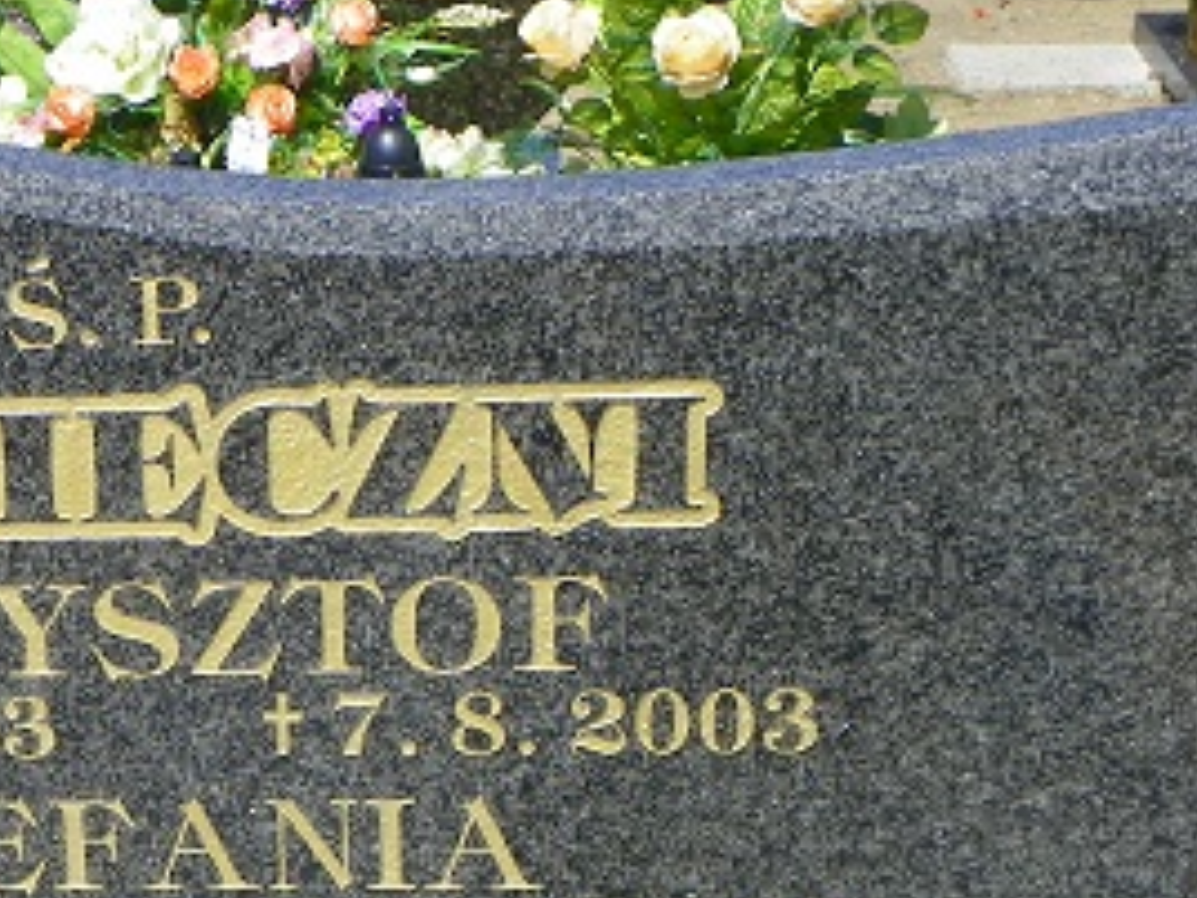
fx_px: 3804
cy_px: 733
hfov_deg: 17.3
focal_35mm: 110
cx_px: -134
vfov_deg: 13.4
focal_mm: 8.2
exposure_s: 1/320
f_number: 4.5
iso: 64
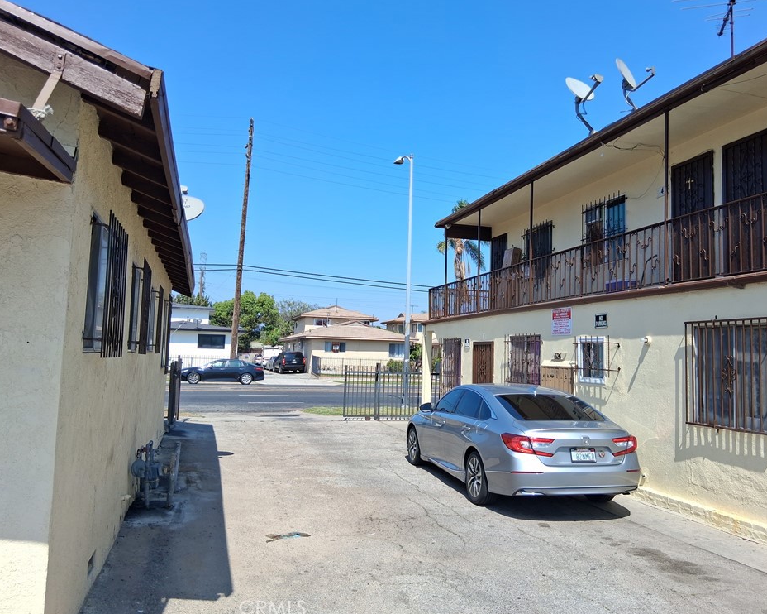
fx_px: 635
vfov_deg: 51.5
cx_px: 406
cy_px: 302
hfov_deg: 62.2
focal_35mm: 28
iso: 25
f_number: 1.8
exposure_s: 1/539
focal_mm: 3.98
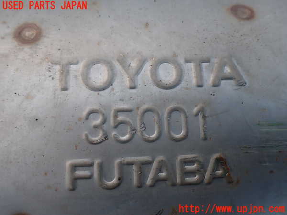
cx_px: 144
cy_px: 108
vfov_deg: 46.8
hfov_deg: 60.0
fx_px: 249
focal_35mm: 30
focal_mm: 5.4
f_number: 2.3
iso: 200
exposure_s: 1/125
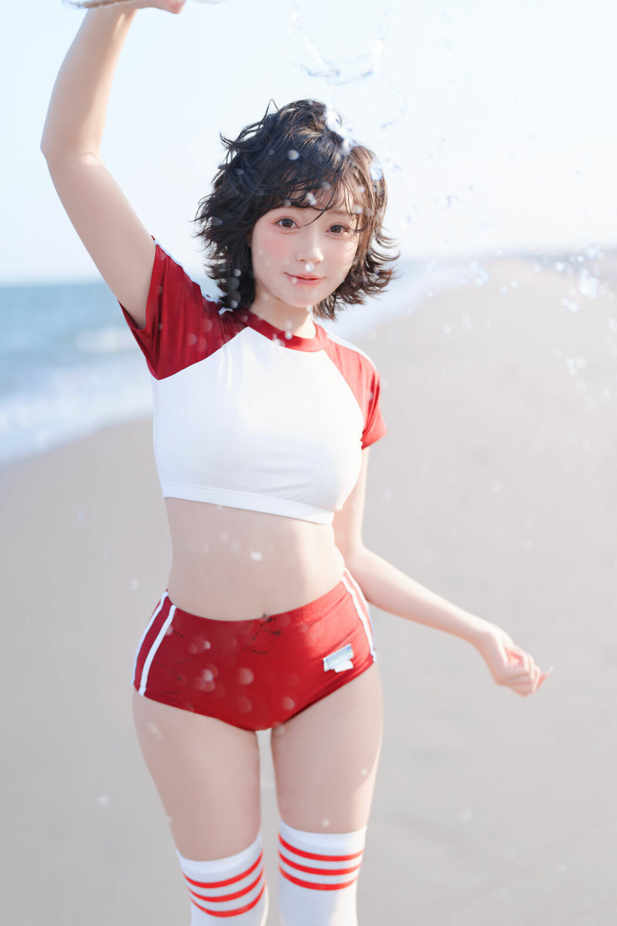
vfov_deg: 39.6
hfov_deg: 27.0
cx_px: 308
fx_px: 1285
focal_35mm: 50
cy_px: 463
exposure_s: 1/4000
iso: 100
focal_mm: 50
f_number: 1.4
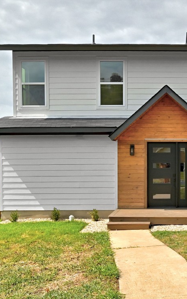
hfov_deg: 47.9
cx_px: 176
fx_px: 179
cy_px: 153
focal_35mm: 22
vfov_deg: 79.6
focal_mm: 14
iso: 400
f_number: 10
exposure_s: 1/500
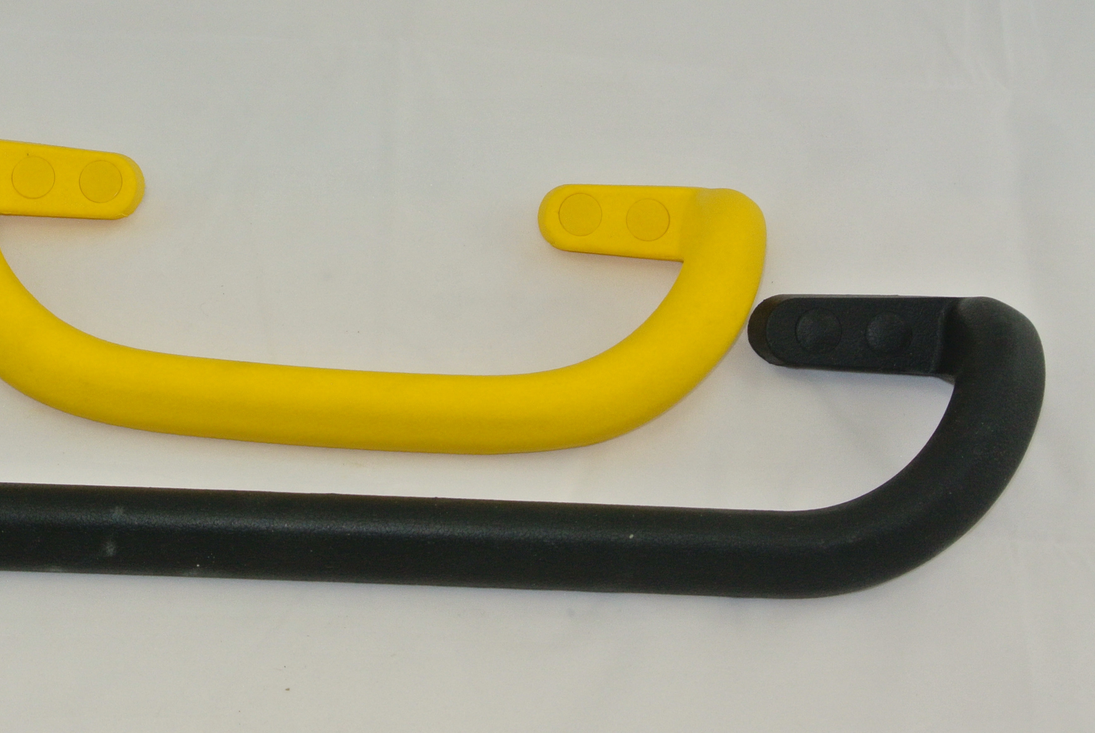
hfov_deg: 26.8
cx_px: 345
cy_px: 426
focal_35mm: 75
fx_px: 2284
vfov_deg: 18.2
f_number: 9
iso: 400
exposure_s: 1/60
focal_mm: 18.9
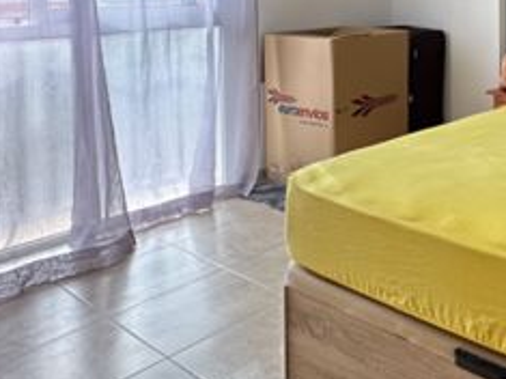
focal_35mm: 42
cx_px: 542
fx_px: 614
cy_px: -6
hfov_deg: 38.1
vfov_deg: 31.5
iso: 160
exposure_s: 1/100
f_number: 2.2
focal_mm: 2.22
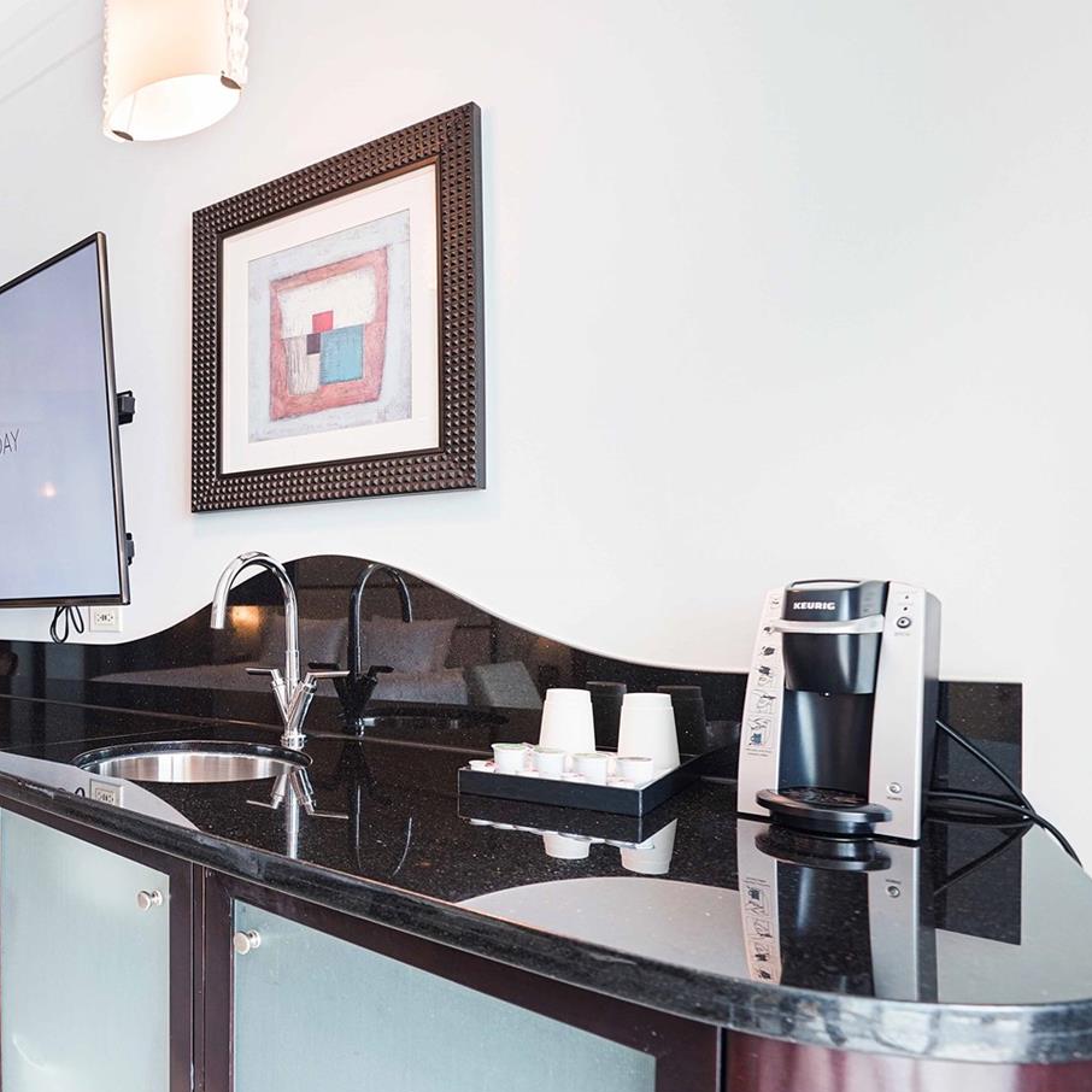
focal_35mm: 24
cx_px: 192
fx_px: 857
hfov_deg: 59.0
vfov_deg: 64.9
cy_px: 604
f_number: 4
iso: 400
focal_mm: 16
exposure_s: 1/160
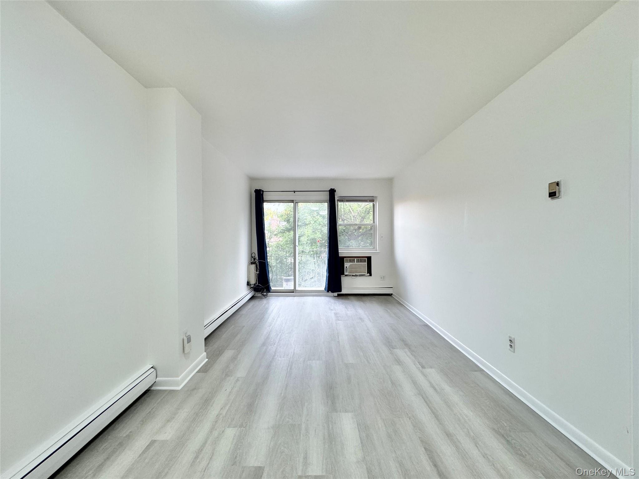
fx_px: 258
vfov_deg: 85.7
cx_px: 320
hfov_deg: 102.1
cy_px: 240
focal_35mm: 14
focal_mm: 2.22
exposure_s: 1/120
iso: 160
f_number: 2.2
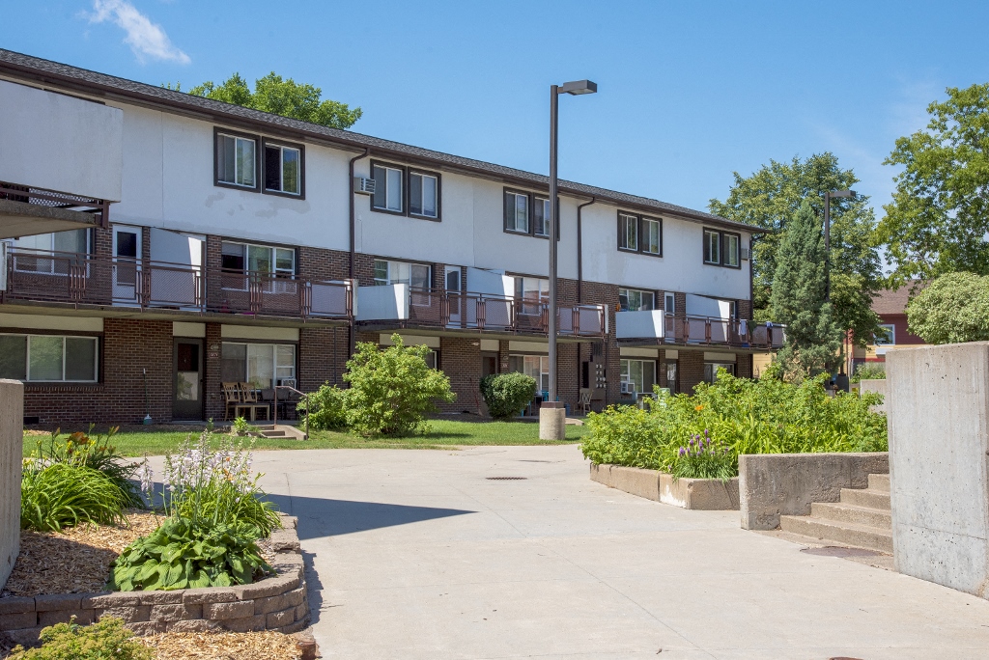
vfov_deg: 28.1
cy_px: 330
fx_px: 1319
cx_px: 494
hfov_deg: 41.1
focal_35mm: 48
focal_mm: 48
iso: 200
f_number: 13
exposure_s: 1/640
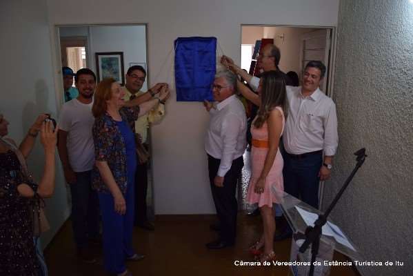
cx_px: 206
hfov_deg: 67.4
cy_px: 138
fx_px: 310
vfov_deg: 48.0
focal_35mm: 27
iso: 400
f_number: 4
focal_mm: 18
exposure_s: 1/60
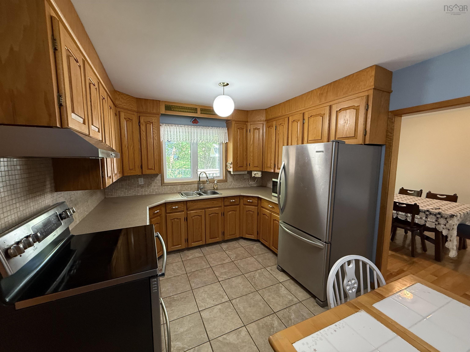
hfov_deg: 102.1
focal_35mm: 14
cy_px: 176
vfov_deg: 85.7
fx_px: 190
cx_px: 235
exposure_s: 1/60
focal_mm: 2.22
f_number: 2.2
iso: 250
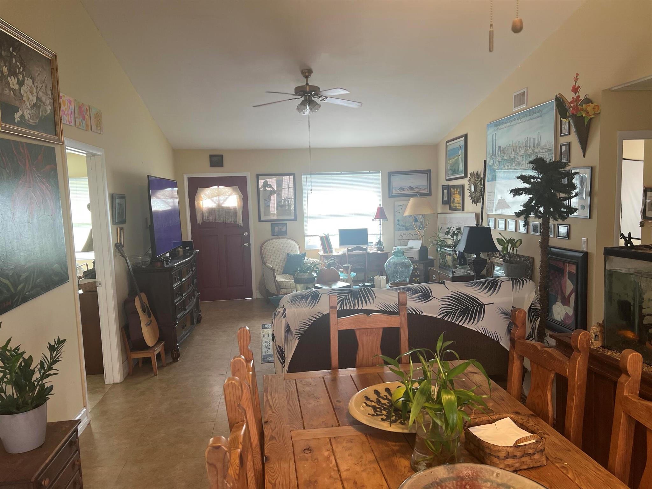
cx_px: 326
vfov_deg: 53.1
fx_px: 490
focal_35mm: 26
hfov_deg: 67.3
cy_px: 244
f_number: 1.5
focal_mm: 5.7
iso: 80
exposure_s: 1/60
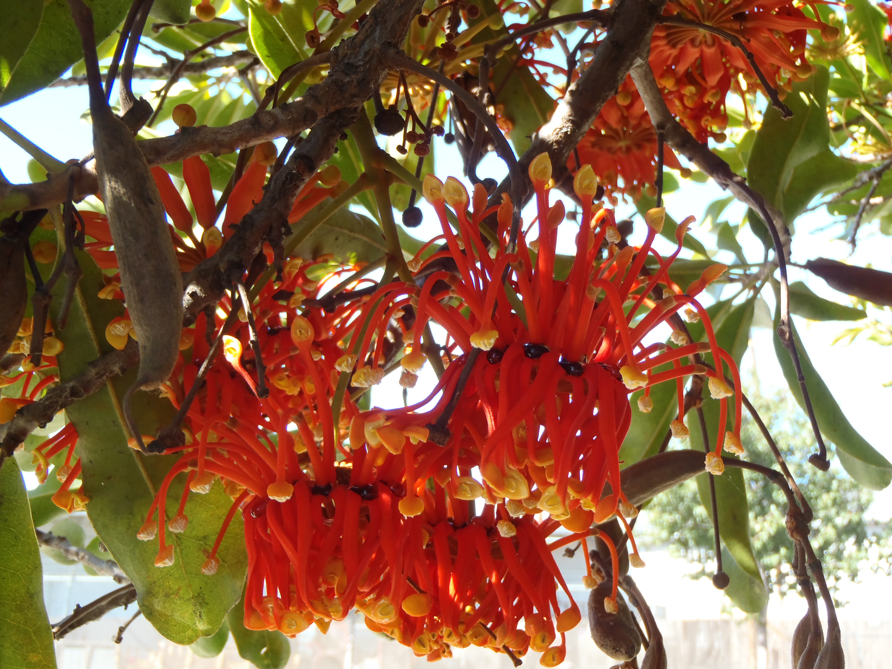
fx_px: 953
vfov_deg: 38.7
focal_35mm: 37
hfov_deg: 50.1
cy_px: 334
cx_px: 446
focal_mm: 6.64
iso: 100
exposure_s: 1/50
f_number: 4.7
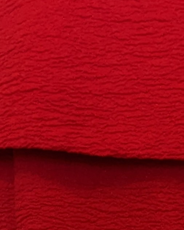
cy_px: 577
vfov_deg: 9.9
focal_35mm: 168
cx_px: 177
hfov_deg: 9.1
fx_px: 1144
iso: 60
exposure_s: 1/50
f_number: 1.73
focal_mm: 4.38
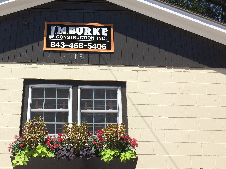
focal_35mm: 43
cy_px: 61
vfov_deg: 33.4
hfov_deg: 43.4
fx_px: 281
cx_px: 80
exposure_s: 1/2053
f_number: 2.2
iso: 40
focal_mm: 4.12
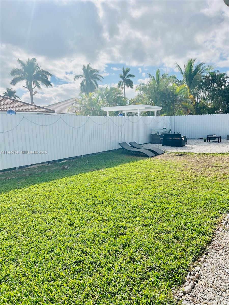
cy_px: 152
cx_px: 114
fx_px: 229
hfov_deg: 53.1
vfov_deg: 67.3
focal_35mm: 26
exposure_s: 1/6897
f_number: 1.6
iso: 50
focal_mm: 5.1
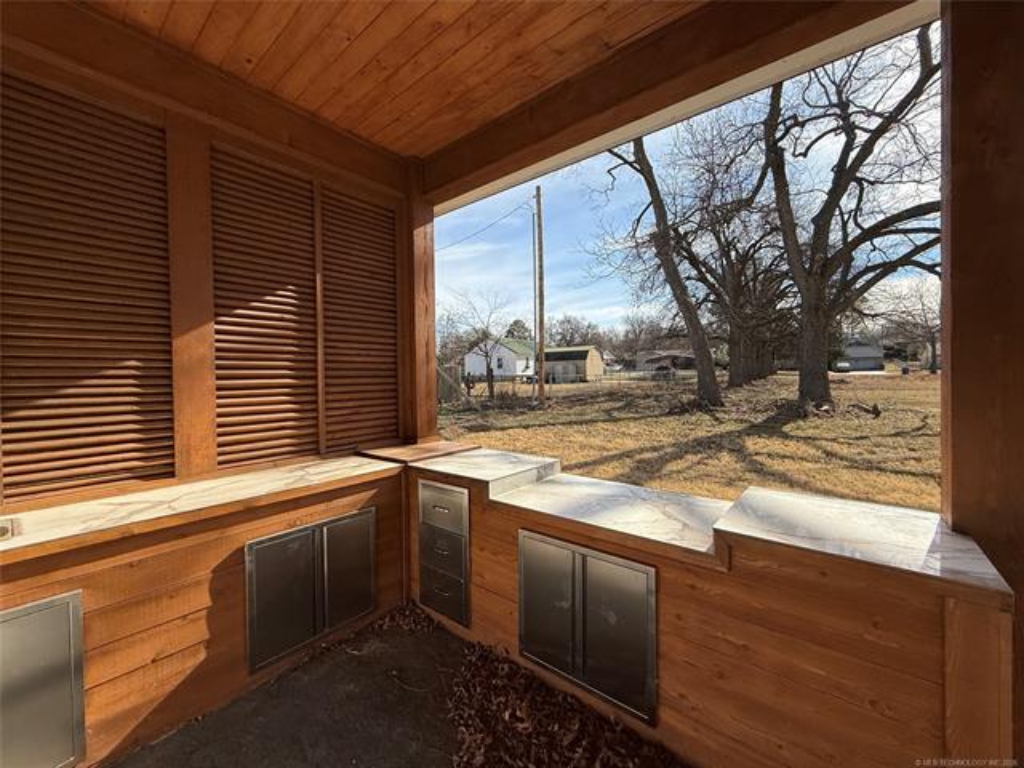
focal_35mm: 14
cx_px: 512
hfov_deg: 102.1
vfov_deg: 85.7
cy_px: 384
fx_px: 414
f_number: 2.2
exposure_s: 1/1656
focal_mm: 2.22
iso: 50
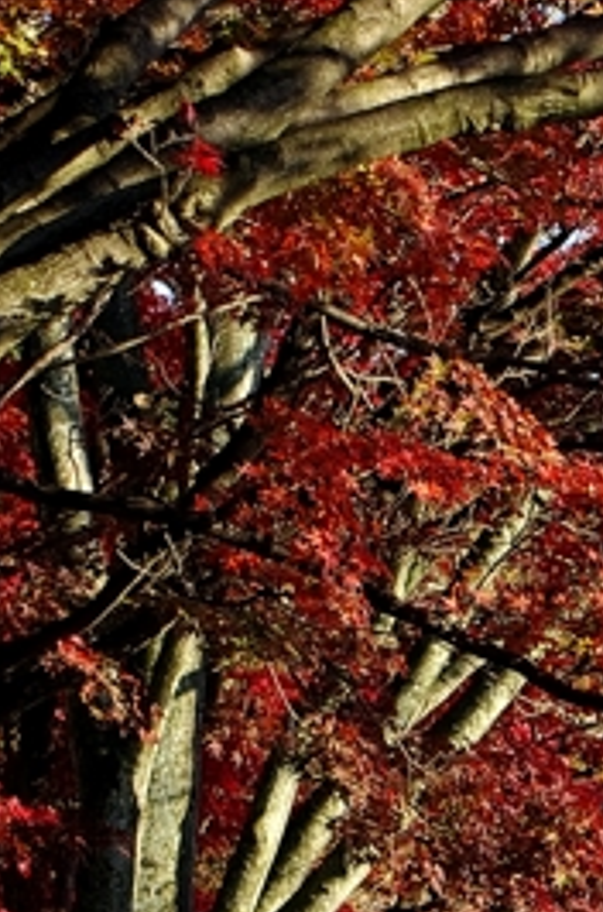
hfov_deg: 4.3
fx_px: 7981
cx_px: 1038
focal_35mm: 316
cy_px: 617
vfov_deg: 6.5
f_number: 5.6
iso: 100
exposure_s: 1/125
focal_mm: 55
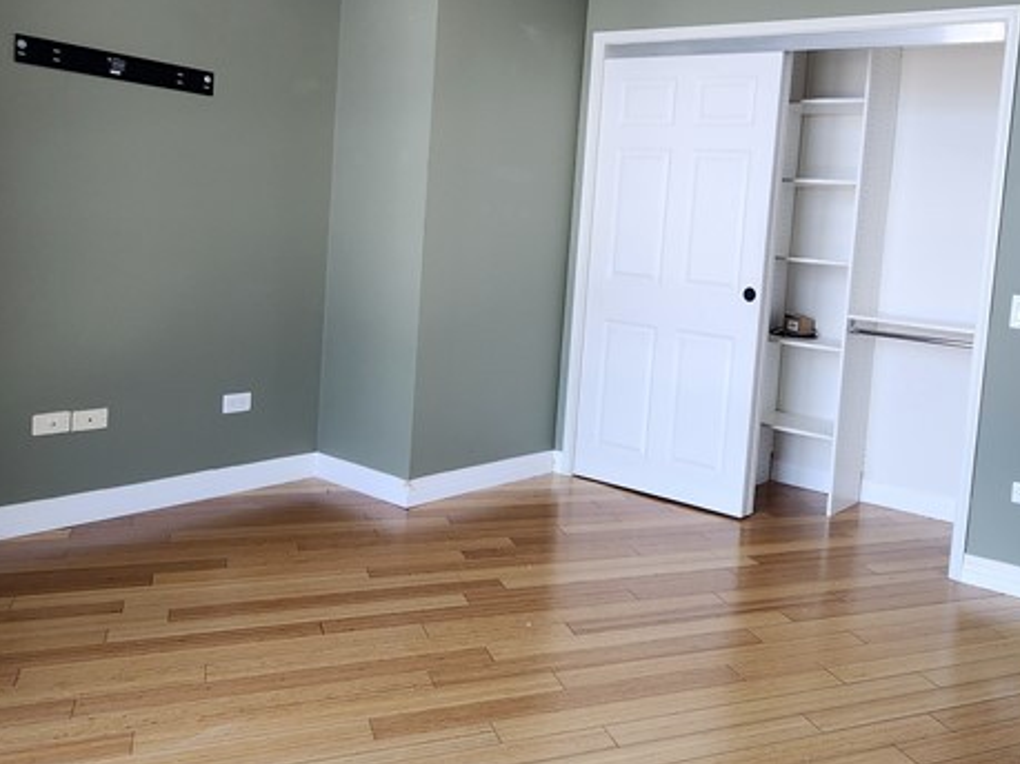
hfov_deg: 60.6
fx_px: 854
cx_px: 658
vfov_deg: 47.9
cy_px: 306
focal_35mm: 29
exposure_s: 1/60.2
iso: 80
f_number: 2.2
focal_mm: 2.2
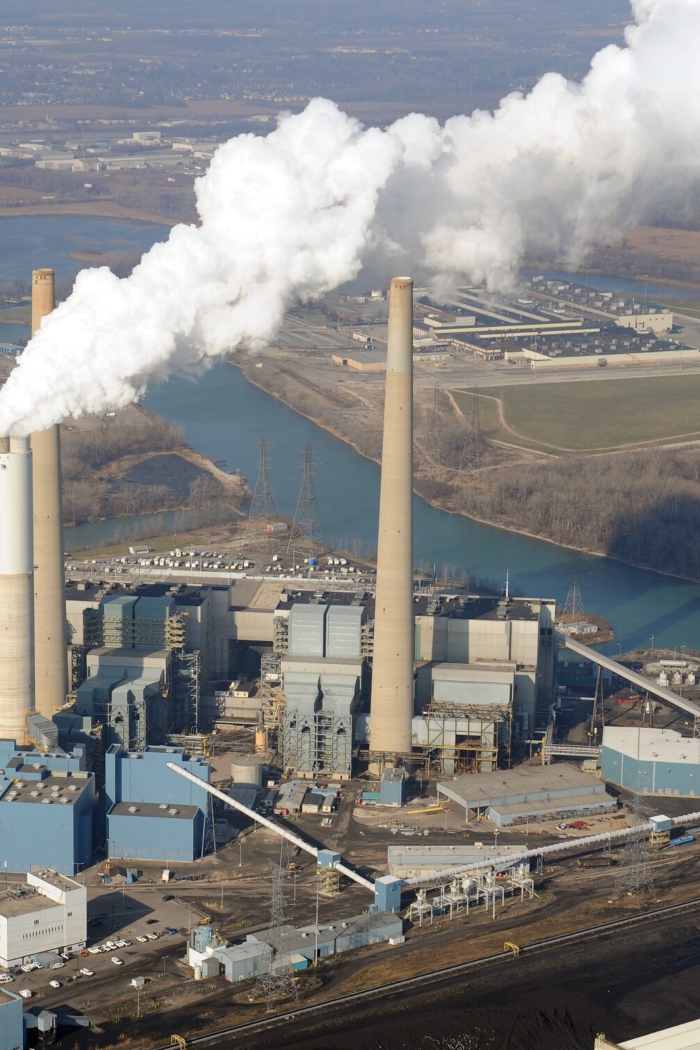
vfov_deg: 21.9
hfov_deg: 14.7
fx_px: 2712
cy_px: 576
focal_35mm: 93
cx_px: 223
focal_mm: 55
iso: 200
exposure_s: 1/500
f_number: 8
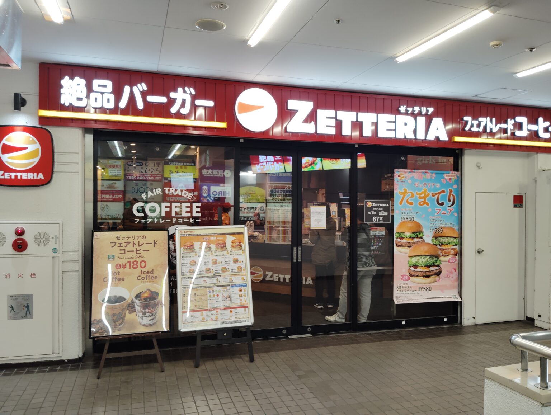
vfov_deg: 49.9
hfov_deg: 63.4
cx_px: 276
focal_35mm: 28
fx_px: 446
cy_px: 208
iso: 348
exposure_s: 1/100
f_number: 1.8
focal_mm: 4.22
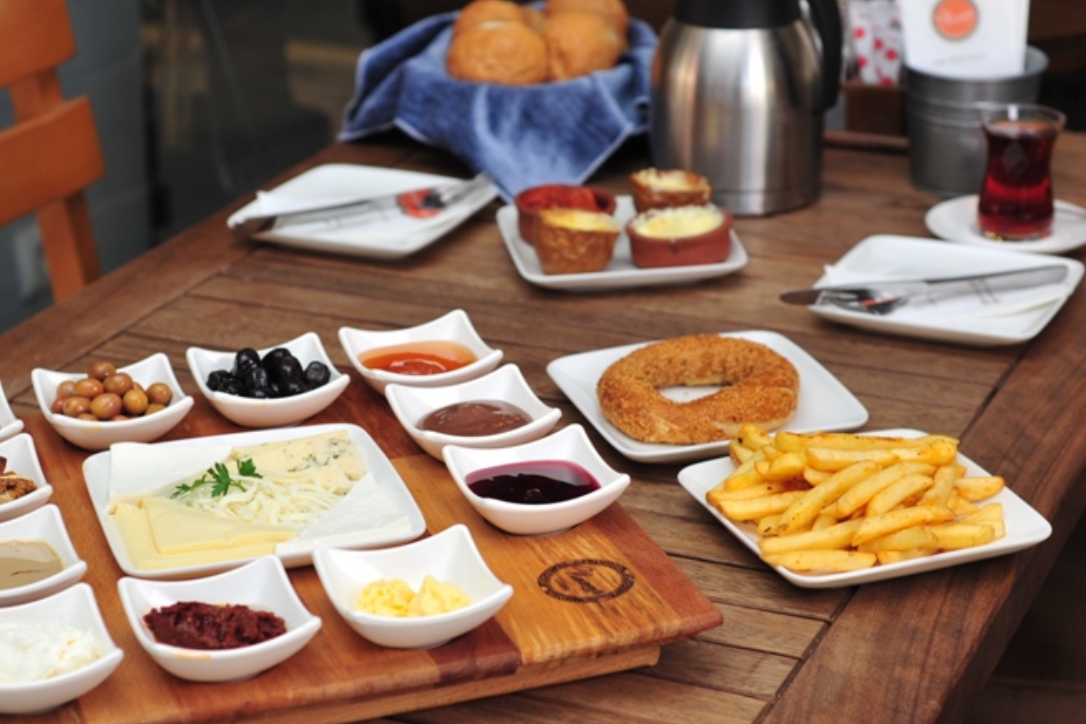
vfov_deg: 17.5
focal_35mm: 78
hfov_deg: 26.0
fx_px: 2353
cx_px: 519
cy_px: 413
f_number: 4
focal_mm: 50
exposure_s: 1/100
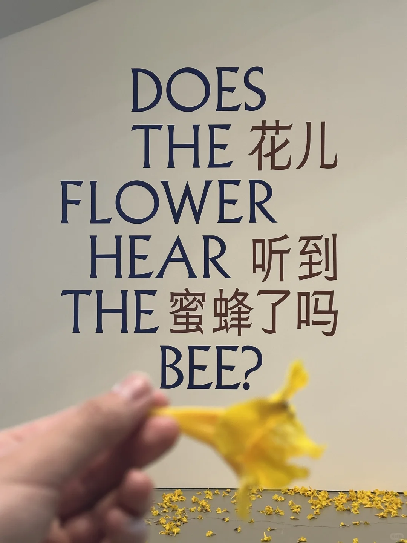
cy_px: 272
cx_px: 204
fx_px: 752
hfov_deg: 30.3
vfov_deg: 39.7
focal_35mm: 48
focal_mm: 6.86
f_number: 1.78
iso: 250
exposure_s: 1/50
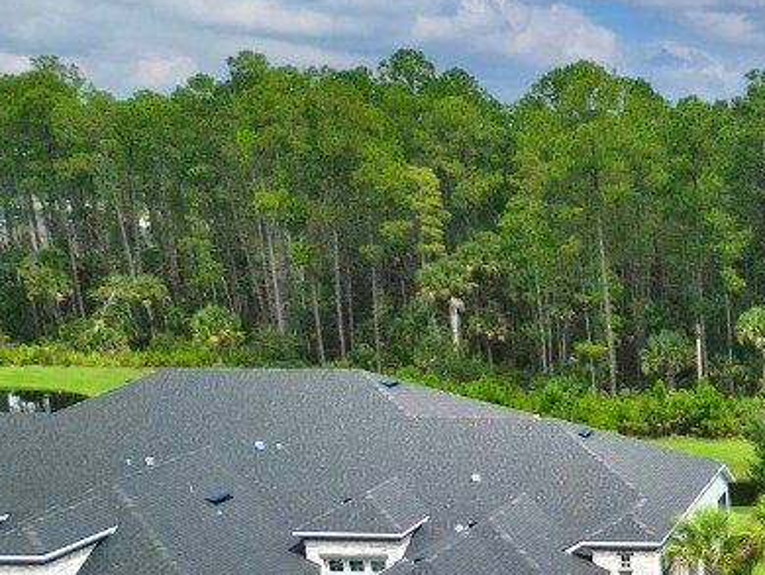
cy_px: 589
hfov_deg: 27.0
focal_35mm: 63
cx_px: 926
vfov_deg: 22.3
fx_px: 1393
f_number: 1.7
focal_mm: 6.72
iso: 100
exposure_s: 1/5000
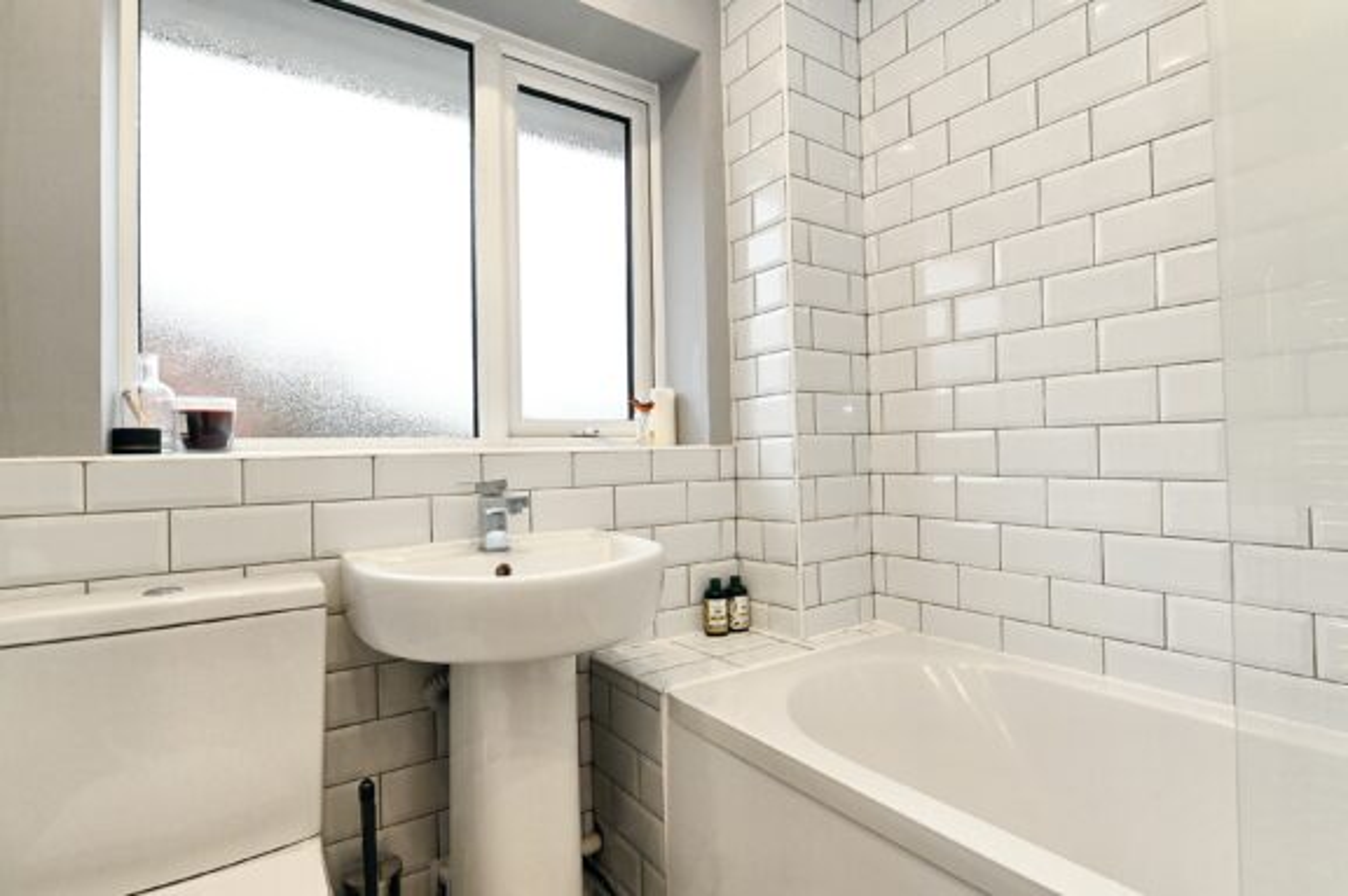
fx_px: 673
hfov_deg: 90.1
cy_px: 448
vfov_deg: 67.3
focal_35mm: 18
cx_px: 674
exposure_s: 1/200
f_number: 10
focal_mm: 18
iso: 6400
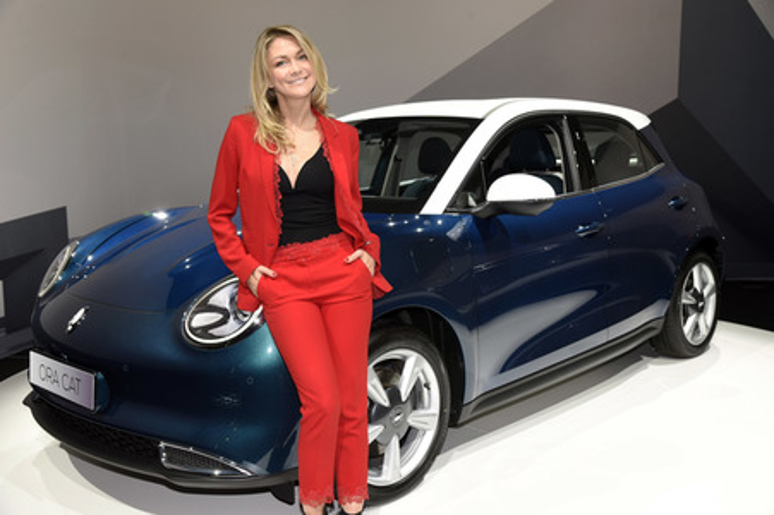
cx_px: 387
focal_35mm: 35
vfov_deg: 37.8
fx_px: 752
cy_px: 258
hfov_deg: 54.5
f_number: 6.3
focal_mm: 35
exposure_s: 1/100
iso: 800
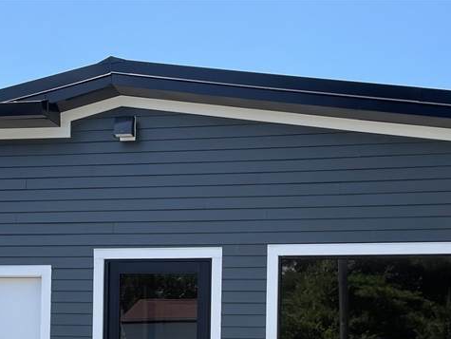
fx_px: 730
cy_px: 363
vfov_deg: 24.6
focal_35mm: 56
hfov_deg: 34.3
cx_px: 225
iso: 32
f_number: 1.6
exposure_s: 1/1618
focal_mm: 4.2
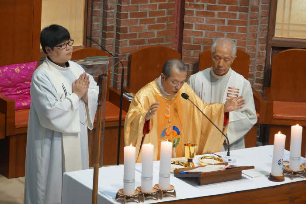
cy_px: 102
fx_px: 1223
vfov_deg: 9.5
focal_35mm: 144
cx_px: 153
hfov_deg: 14.3
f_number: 5.6
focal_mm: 96
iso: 500
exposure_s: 1/15
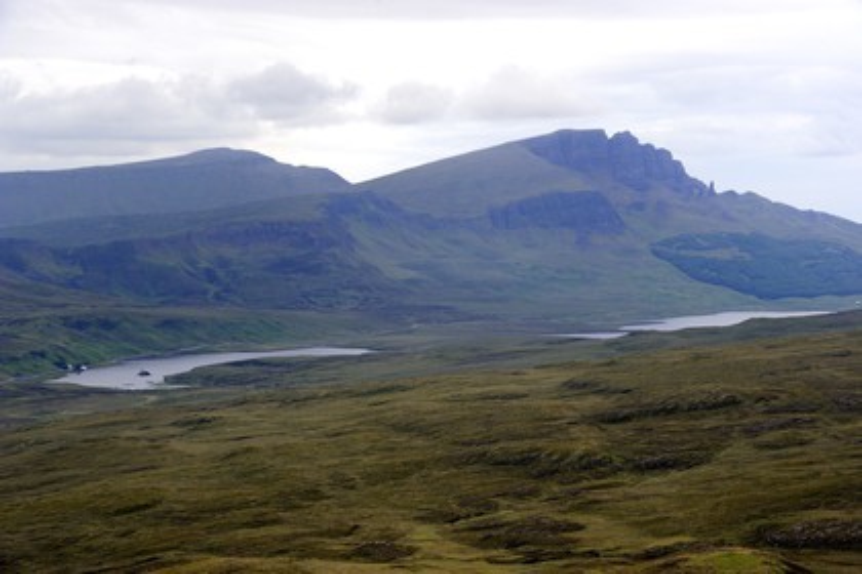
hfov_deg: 17.1
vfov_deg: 11.4
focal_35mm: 120
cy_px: 287
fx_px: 2873
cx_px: 431
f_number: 10
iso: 800
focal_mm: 120
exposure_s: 1/800
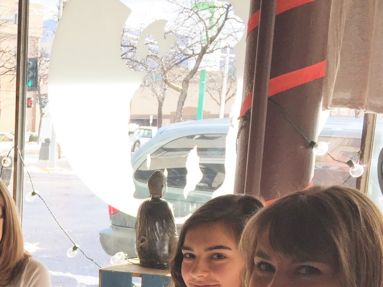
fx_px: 852
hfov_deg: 23.4
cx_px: -62
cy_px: 334
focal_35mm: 77
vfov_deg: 18.3
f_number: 2.2
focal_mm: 4.15
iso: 32
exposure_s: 1/332
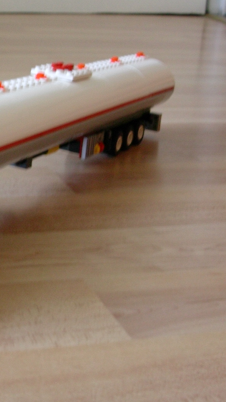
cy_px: 195
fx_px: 799
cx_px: 22
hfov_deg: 15.9
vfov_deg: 28.2
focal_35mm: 75
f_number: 2.9
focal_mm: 6.7
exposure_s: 1/4
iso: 77
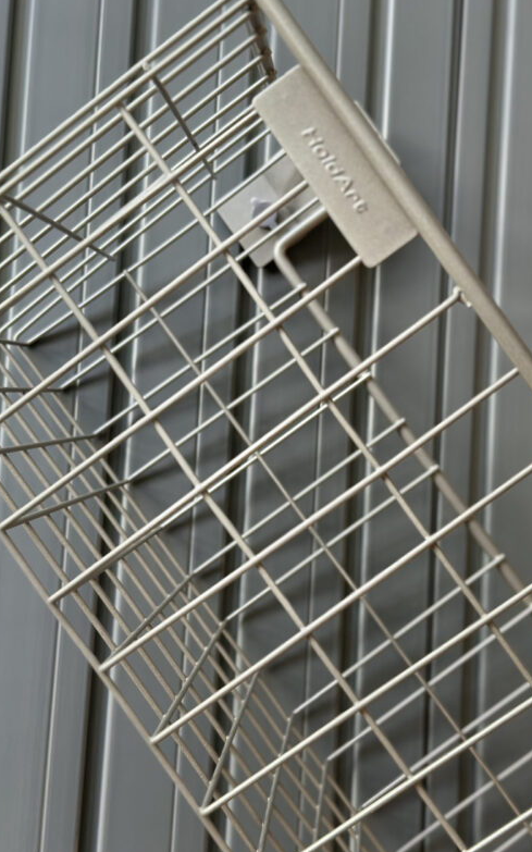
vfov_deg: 38.9
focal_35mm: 52
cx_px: 297
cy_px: 422
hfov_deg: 24.8
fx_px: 1207
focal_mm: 6.86
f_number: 1.78
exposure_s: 1/105
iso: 125
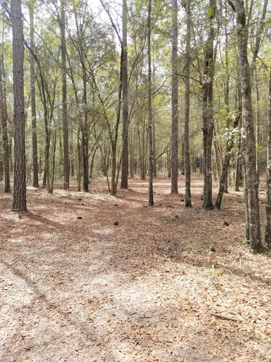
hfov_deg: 51.3
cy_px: 185
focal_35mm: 27
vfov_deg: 65.3
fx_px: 282
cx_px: 138
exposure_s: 1/415
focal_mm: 4.25
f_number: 1.7
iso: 50
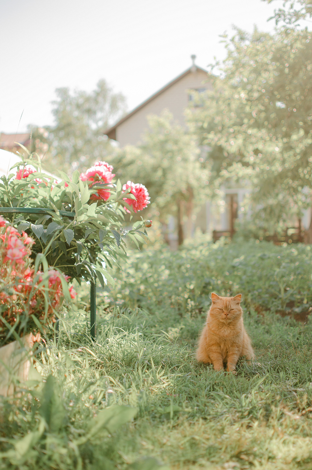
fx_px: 686
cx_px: 156
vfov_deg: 37.9
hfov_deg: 25.6
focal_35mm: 52
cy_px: 235
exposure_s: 1/800
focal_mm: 35
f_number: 1.8
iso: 100
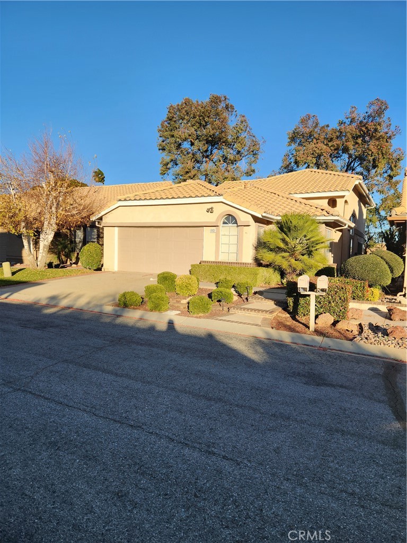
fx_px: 361
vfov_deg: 73.9
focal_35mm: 23
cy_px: 272
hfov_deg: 58.9
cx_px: 204
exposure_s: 1/1179
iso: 20
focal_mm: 5.4
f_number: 1.8
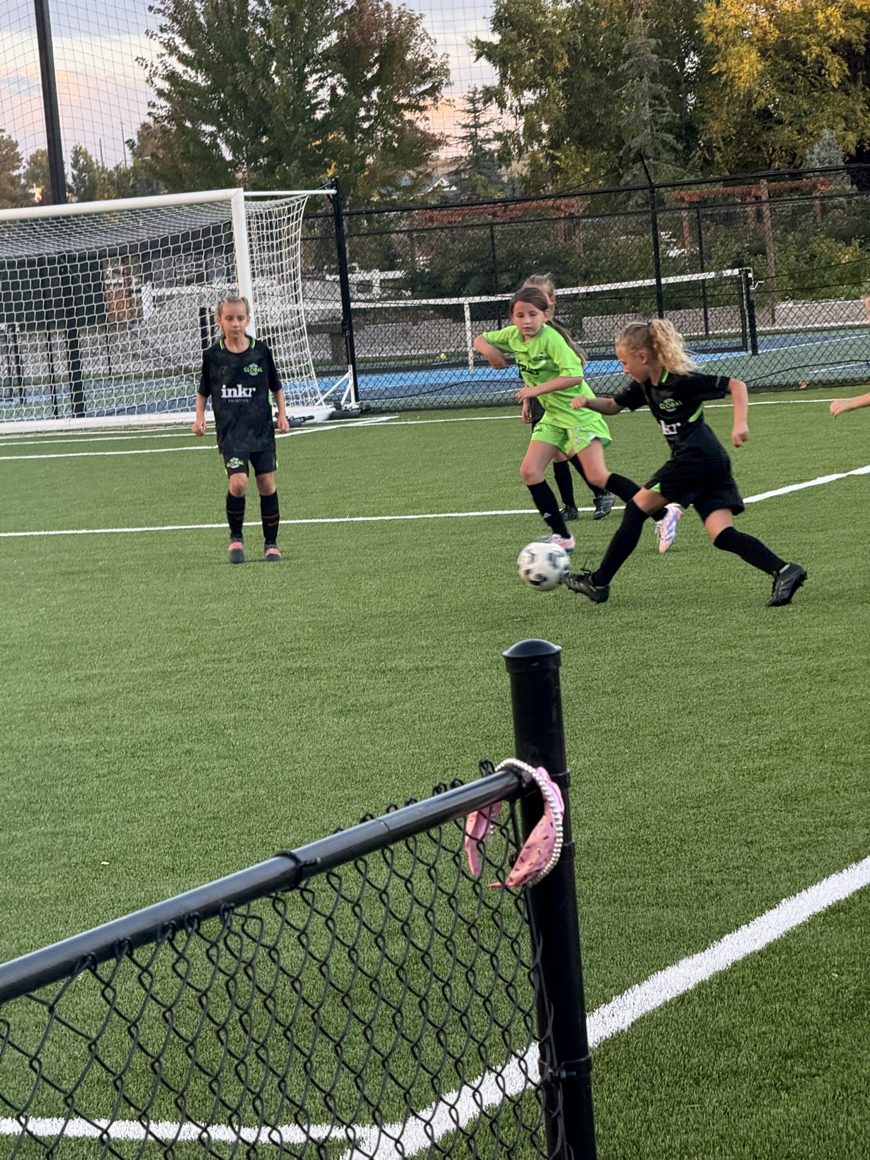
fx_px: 4021
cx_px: 435
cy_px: 580
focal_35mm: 120
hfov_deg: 12.3
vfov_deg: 16.4
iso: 200
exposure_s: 1/99
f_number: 2.8
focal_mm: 15.66
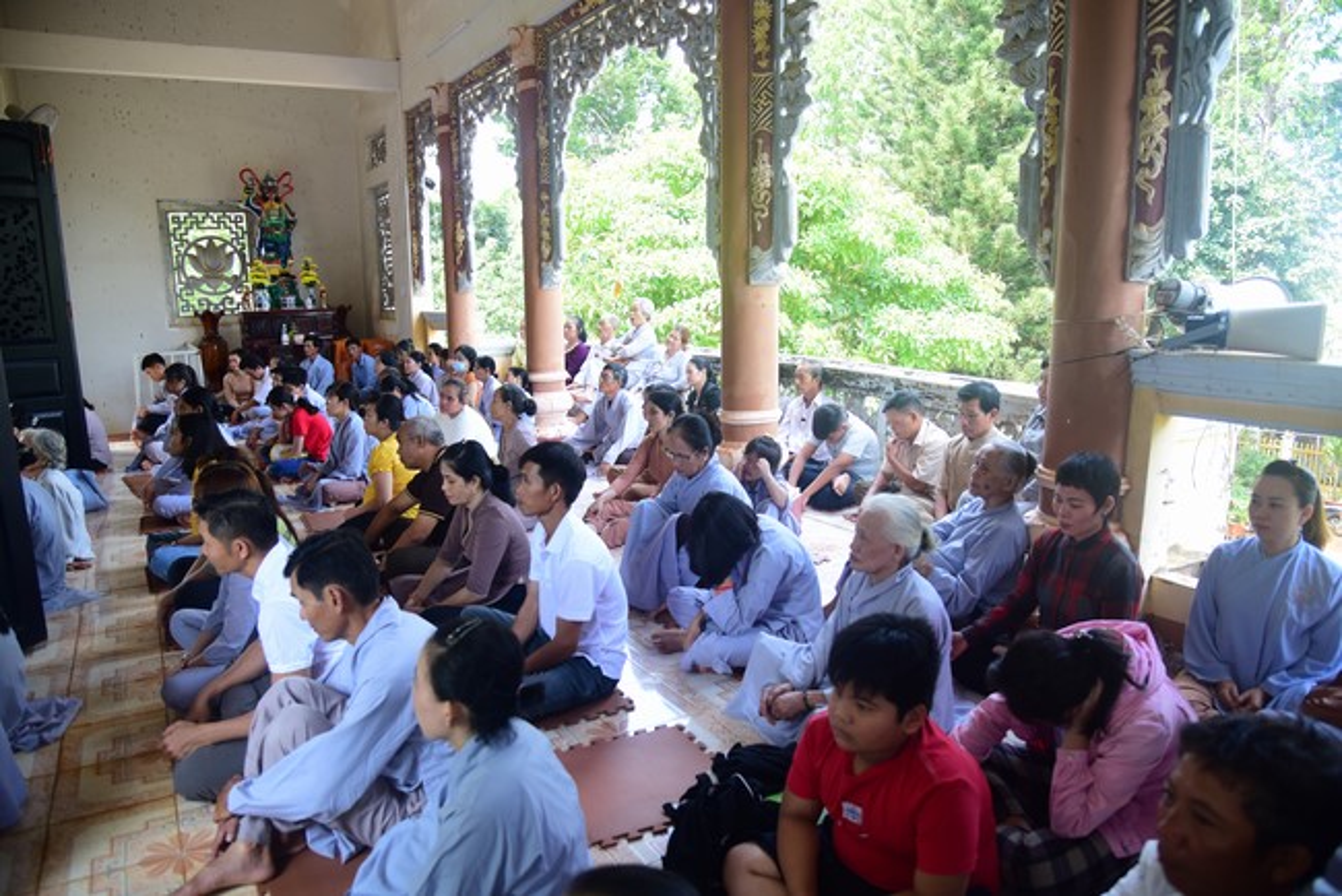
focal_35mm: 24
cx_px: 671
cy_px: 448
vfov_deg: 53.2
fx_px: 895
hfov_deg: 73.7
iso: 250
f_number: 4
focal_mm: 24
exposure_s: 1/60
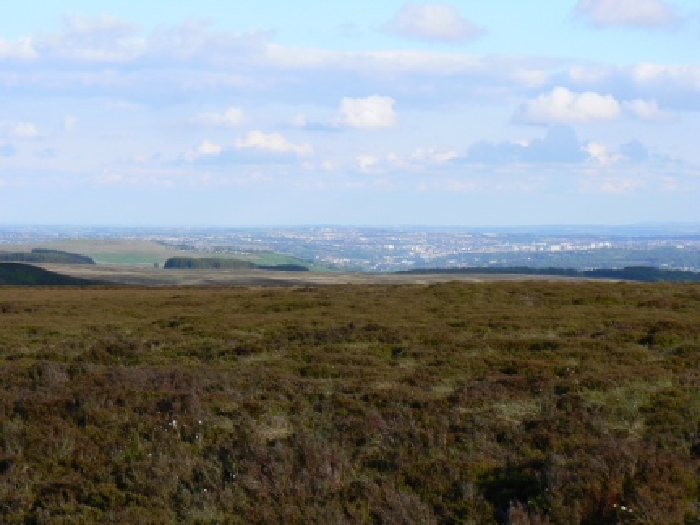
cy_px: 262
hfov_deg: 18.9
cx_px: 350
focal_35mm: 104
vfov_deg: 14.2
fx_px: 2103
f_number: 5.6
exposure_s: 1/320
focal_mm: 17.3
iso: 80
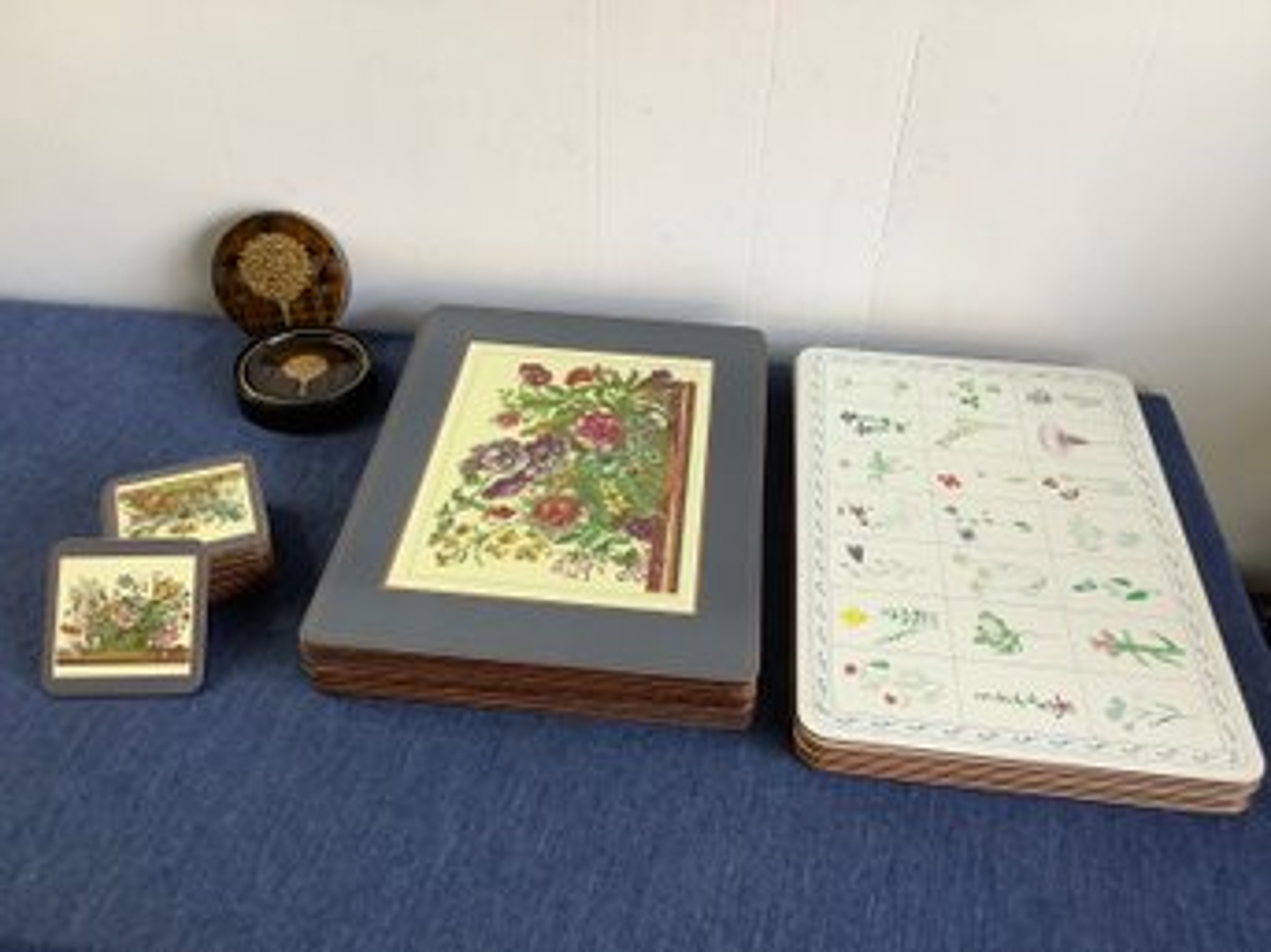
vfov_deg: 45.4
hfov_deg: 58.4
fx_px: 1138
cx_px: 636
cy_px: 476
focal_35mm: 31
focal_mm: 3.3
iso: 80
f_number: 2.4
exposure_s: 1/100
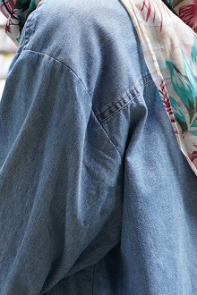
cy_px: -110
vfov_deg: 12.2
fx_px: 1338
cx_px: -274
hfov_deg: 7.8
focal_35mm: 163
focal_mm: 28
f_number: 2.8
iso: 100
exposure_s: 1/200
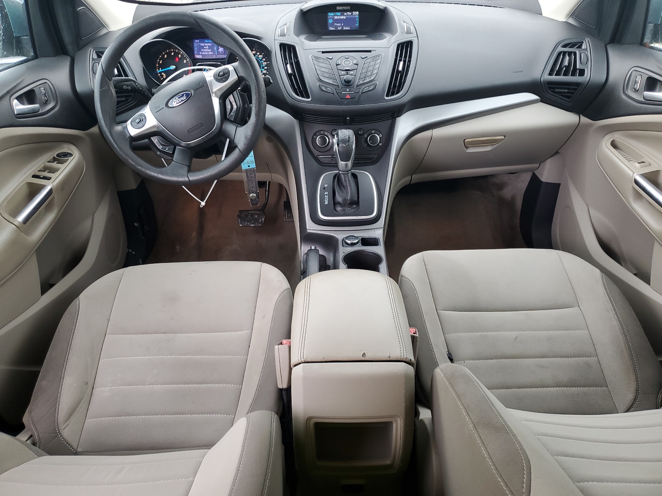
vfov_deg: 53.1
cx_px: 331
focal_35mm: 26
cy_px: 248
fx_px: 497
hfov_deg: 67.3
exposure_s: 1/60.2
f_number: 1.5
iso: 67
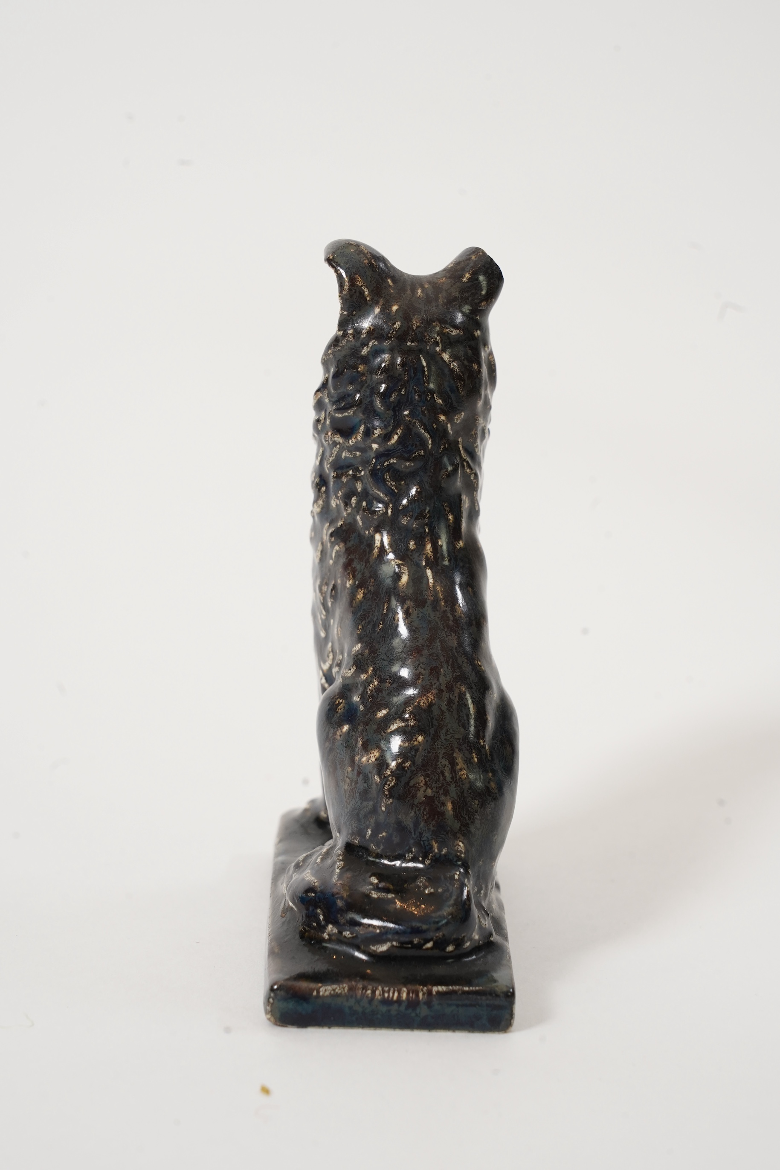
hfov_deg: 13.0
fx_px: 3412
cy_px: 585
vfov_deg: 19.5
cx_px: 390
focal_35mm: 105
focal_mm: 105
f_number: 13
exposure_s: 1/125
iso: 1250
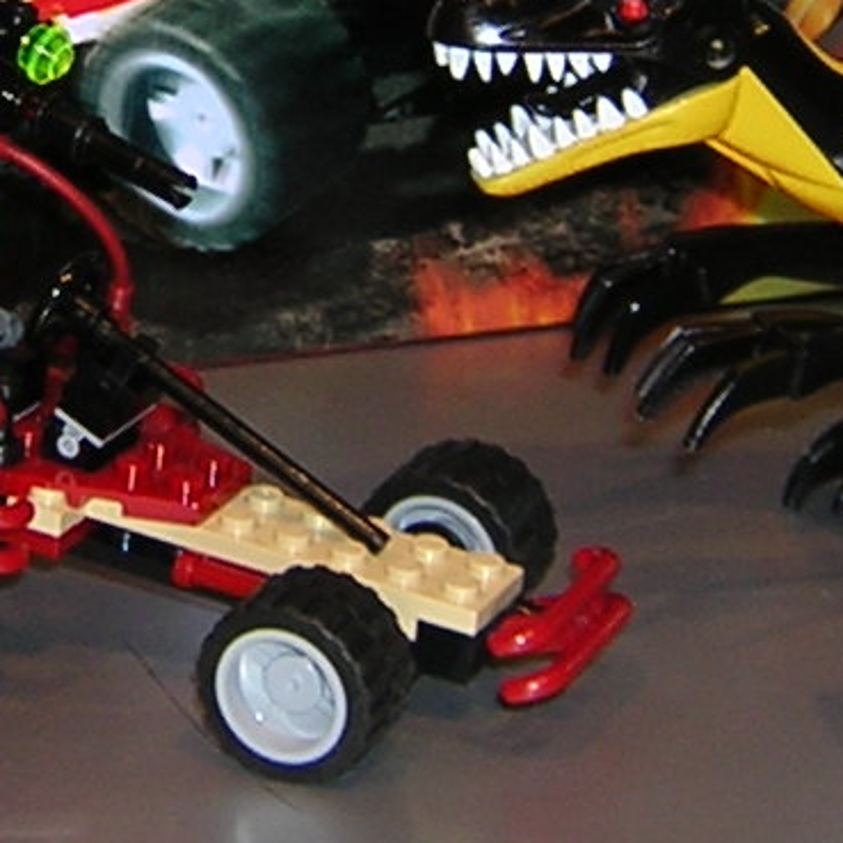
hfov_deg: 12.6
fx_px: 3802
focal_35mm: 138
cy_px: -89
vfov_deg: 12.4
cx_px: 164
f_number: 2.6
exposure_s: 1/60.1
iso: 100
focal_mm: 4.7
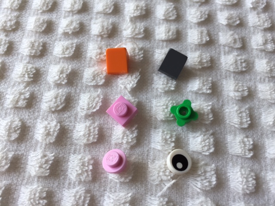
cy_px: 103
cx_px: 138
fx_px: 230
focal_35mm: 29
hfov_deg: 61.7
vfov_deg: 48.2
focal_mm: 4.15
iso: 32
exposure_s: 1/60
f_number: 2.2
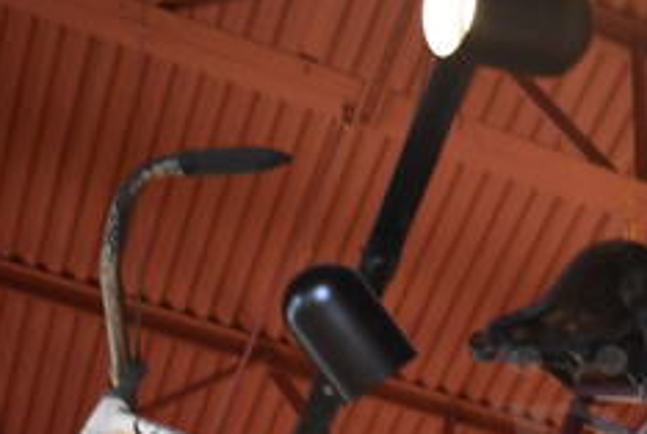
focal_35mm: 86
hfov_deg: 22.4
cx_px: 697
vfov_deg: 15.5
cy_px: 473
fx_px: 1549
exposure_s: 1/30
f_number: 3.8
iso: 2800
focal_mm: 22
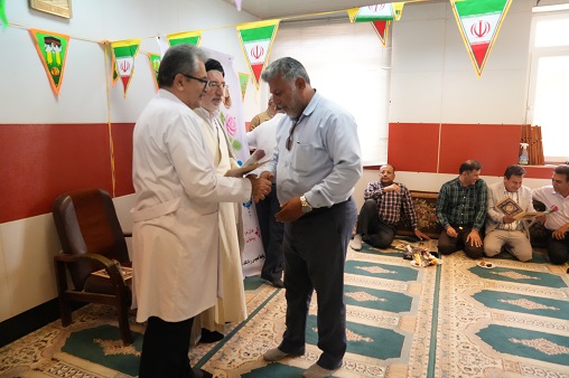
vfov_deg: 53.1
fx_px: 379
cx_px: 284
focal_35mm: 24
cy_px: 189
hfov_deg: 73.8
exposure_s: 1/400
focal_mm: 24
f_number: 5
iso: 12800
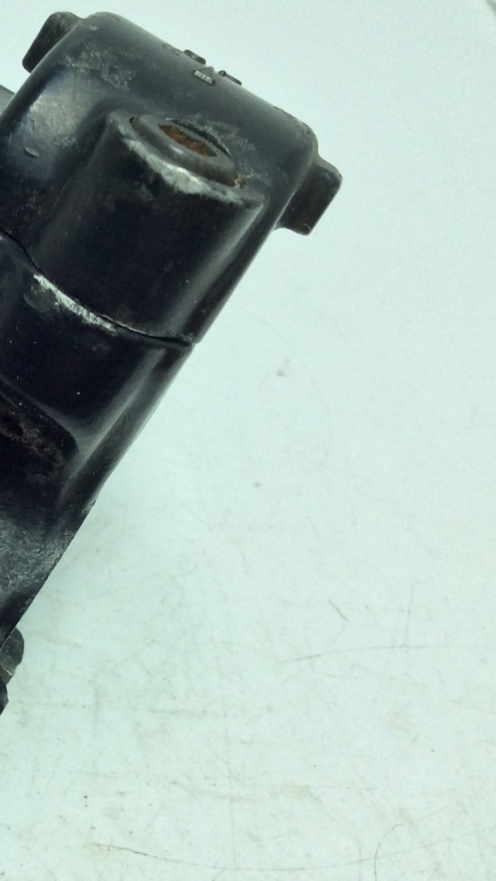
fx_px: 1286
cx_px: -174
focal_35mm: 55
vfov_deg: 37.8
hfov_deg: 19.8
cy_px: 431
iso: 32
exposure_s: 1/292
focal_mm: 3.3
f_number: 2.4
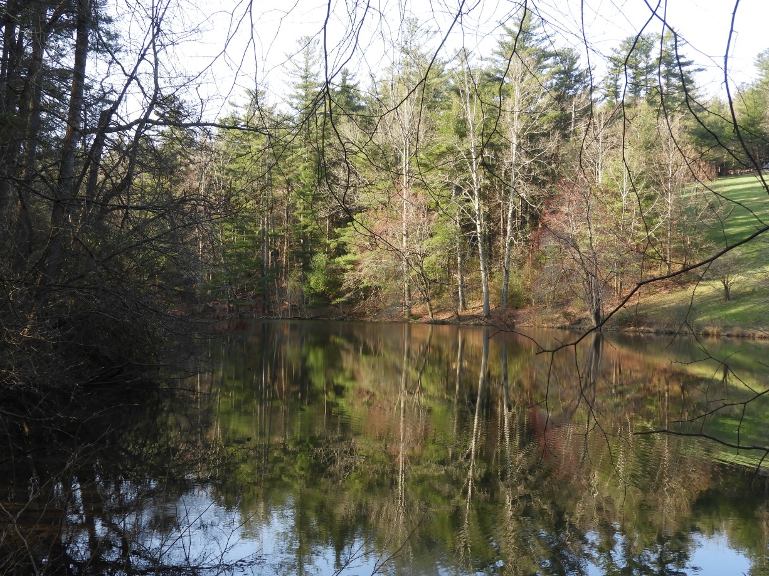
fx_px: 1044
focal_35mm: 47
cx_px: 354
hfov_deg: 40.4
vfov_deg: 30.9
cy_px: 304
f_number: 3.8
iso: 100
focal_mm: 7.2
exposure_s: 1/125
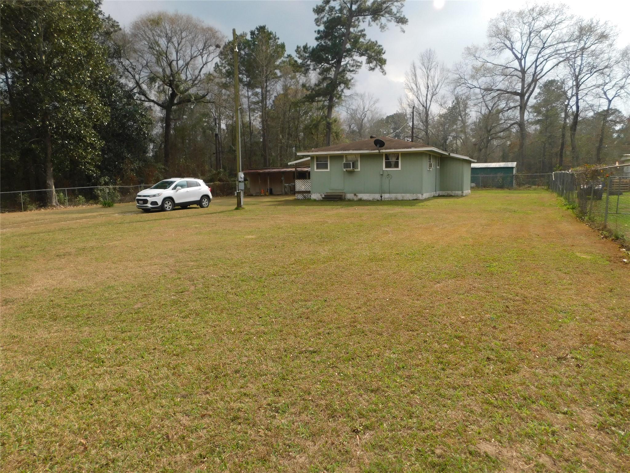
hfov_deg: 73.9
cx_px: 315
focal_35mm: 23
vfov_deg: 58.9
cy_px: 236
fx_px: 419
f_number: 3
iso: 125
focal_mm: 4
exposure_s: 1/1000
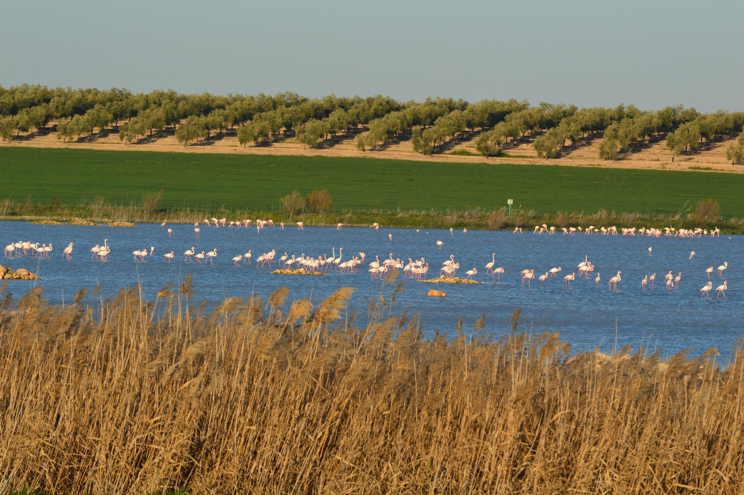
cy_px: 248
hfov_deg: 6.9
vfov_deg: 4.6
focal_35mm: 300
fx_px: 6195
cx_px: 372
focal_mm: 200
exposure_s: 1/500
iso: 400
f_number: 11
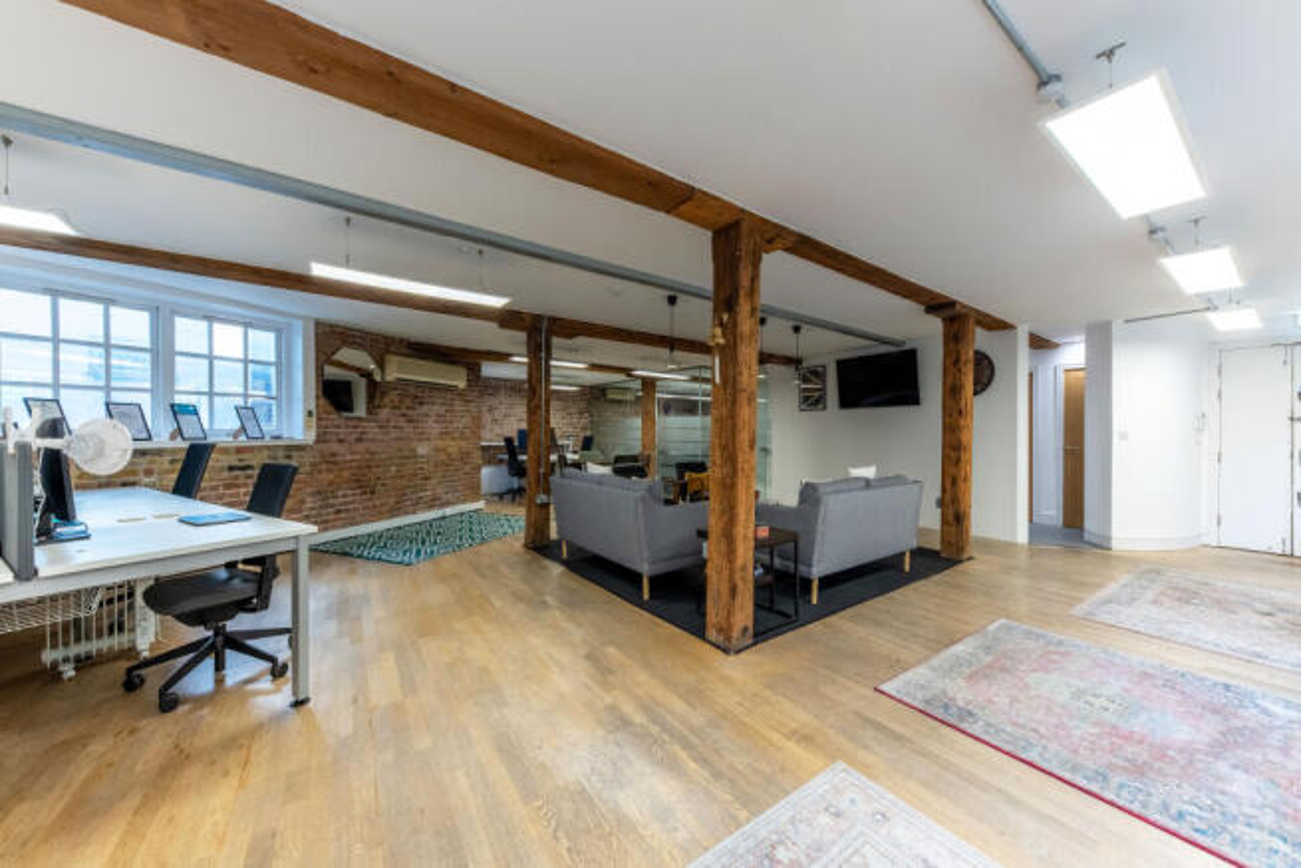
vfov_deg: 90.0
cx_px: 650
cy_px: 434
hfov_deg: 112.6
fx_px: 434
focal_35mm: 12
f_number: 8
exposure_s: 1/250
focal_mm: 12
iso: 500
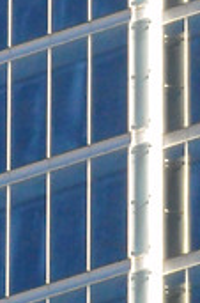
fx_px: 11285
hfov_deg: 1.0
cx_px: 64
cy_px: -448
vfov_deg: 1.5
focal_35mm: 1346
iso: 3200
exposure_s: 1/60
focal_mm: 170
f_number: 36
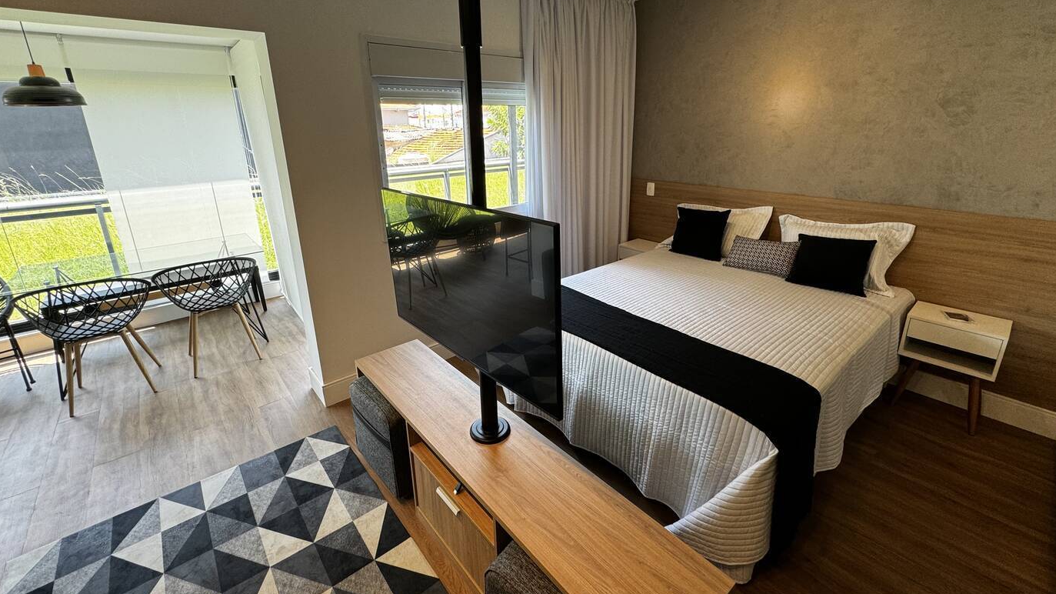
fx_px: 448
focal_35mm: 16
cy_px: 255
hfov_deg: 99.4
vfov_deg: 66.8
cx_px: 525
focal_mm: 2.22
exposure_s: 1/99
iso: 100
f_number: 2.2
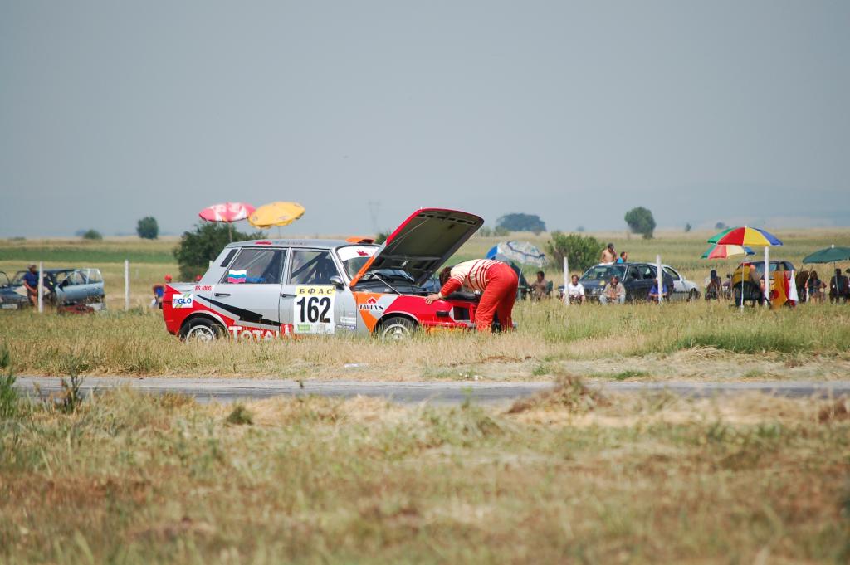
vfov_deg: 4.6
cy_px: 282
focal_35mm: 300
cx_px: 425
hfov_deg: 6.9
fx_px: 7077
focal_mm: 200
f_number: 5.6
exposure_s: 1/1000
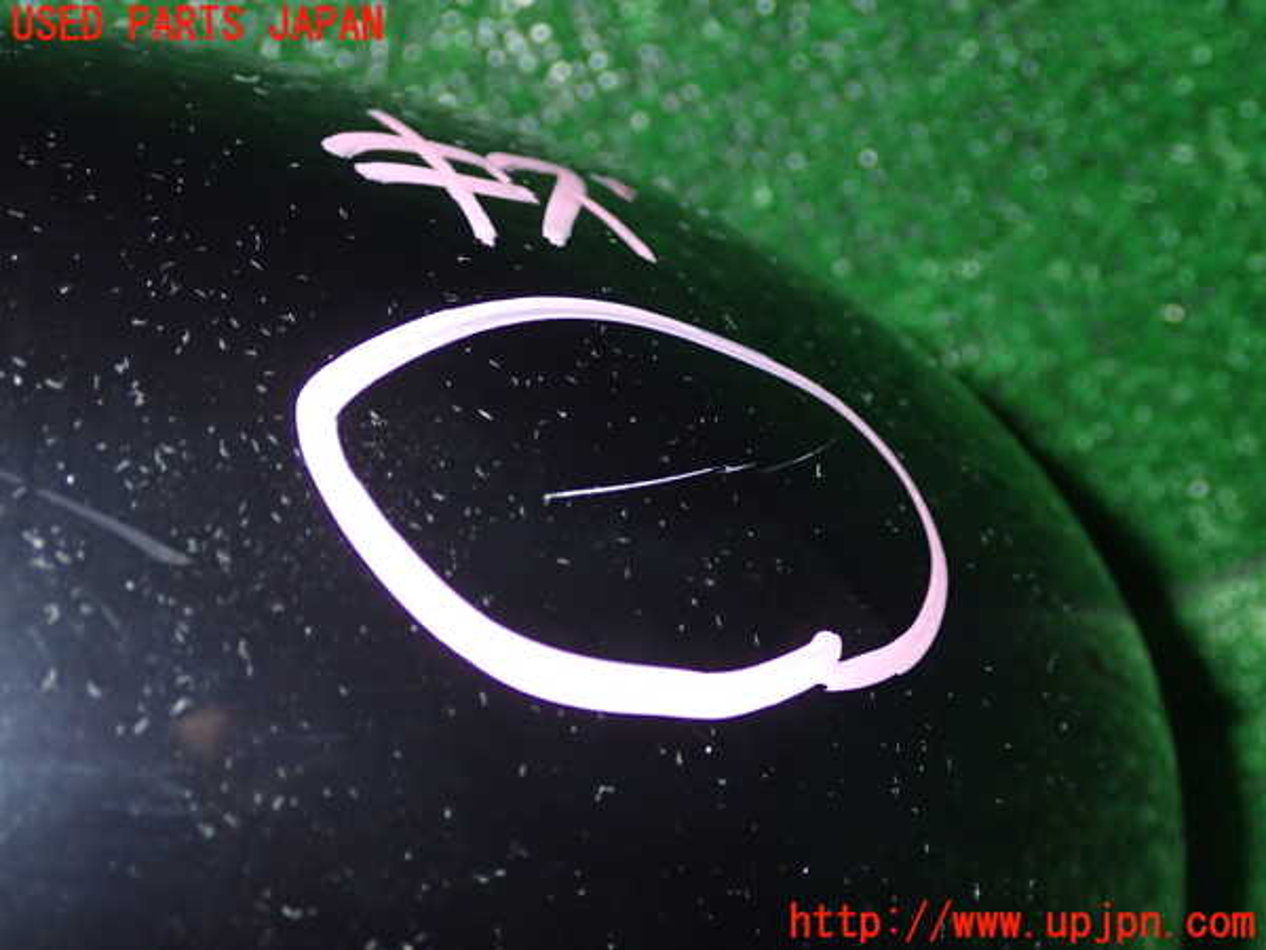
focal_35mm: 47
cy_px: 475
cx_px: 633
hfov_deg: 40.4
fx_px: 1719
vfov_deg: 30.9
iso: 500
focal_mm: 8.4
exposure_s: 1/50
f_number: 9
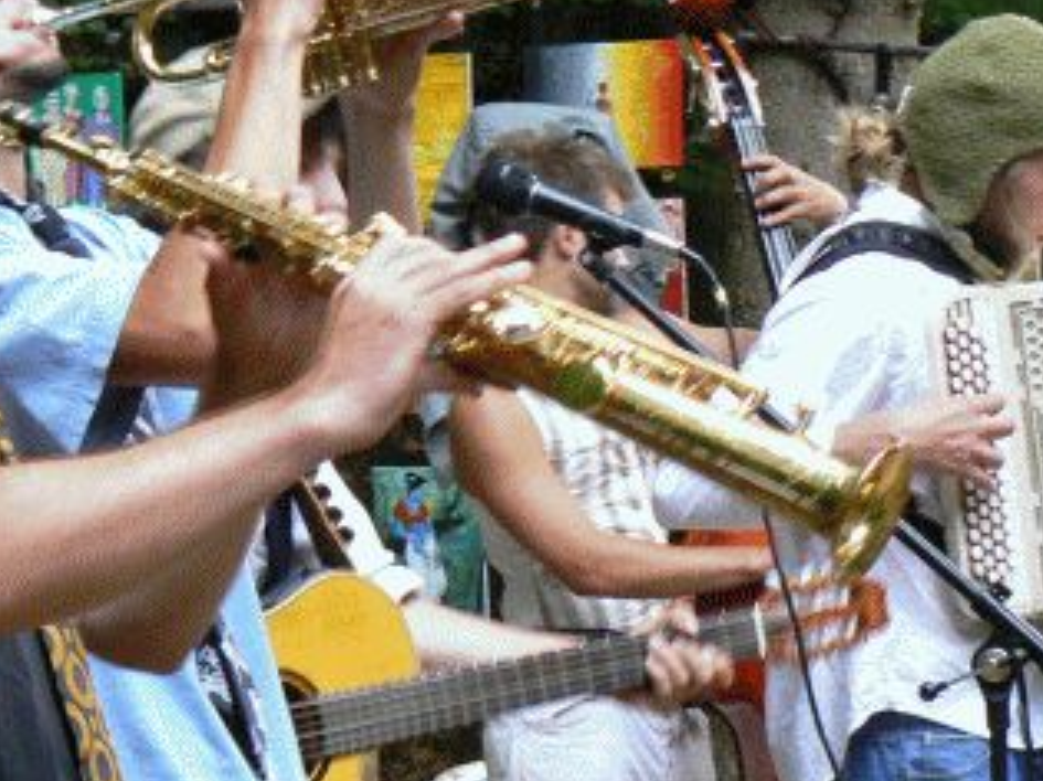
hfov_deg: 16.7
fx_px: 3554
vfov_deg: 12.5
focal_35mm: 118
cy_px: 384
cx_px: 384
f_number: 3.2
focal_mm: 9.6
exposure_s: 1/30
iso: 200
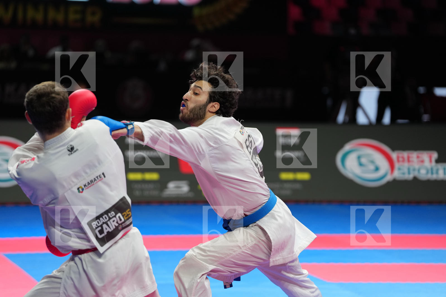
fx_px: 1746
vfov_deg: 9.7
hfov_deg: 14.6
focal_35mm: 141
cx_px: 223
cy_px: 148
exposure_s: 1/1000
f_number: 2.8
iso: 800
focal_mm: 141
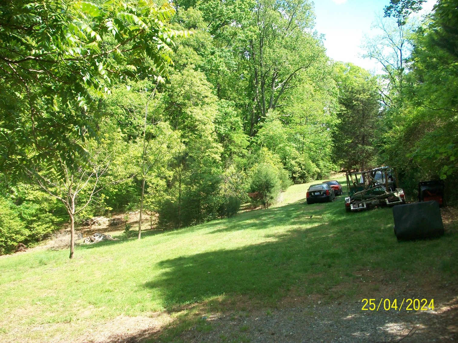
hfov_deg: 54.0
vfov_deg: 41.8
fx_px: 450
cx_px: 229
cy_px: 172
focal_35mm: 34
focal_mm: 5.7
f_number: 2.8
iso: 80
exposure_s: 1/400
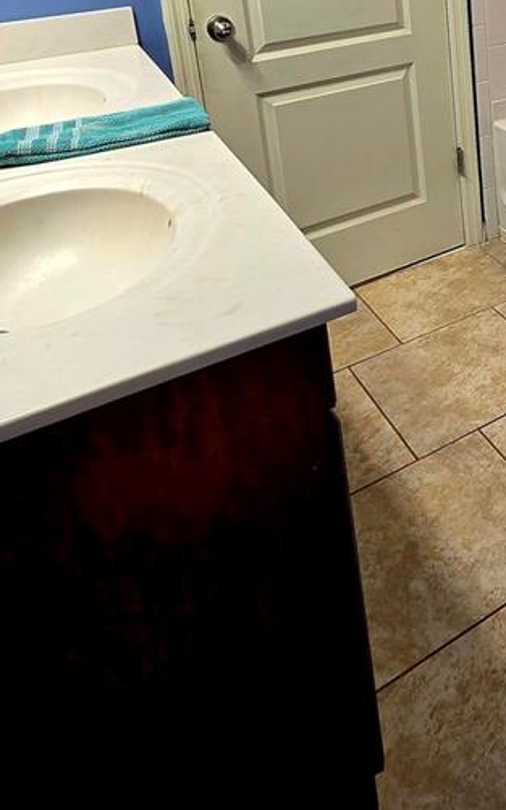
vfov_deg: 50.0
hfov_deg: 31.0
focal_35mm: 33
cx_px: 637
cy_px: 47
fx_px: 728
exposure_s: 1/60.2
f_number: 2.2
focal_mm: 2.2
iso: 100
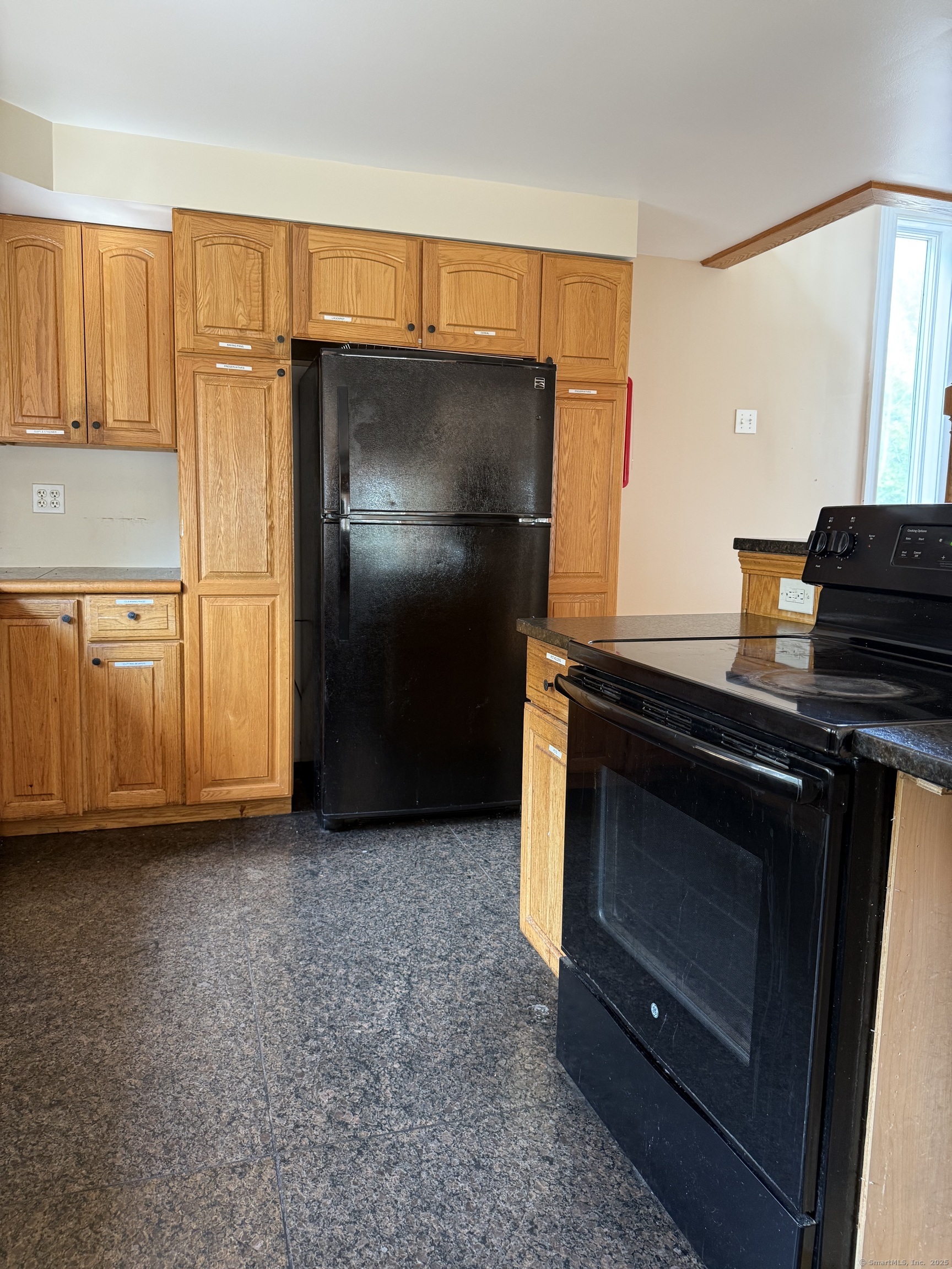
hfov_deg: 56.8
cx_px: 476
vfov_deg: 71.6
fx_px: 880
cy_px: 634
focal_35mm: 24
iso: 200
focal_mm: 6.76
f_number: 1.78
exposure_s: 1/67
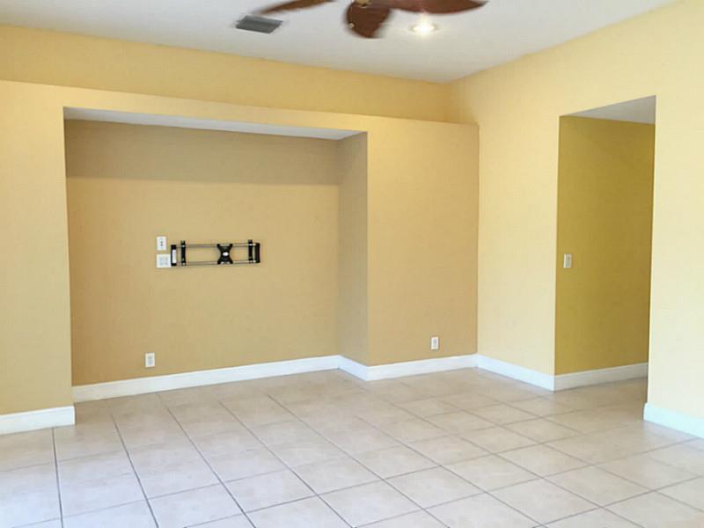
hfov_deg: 61.7
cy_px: 264
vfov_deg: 48.2
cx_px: 352
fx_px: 590
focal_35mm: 29
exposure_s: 1/15
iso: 50
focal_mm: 4.15
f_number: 2.2
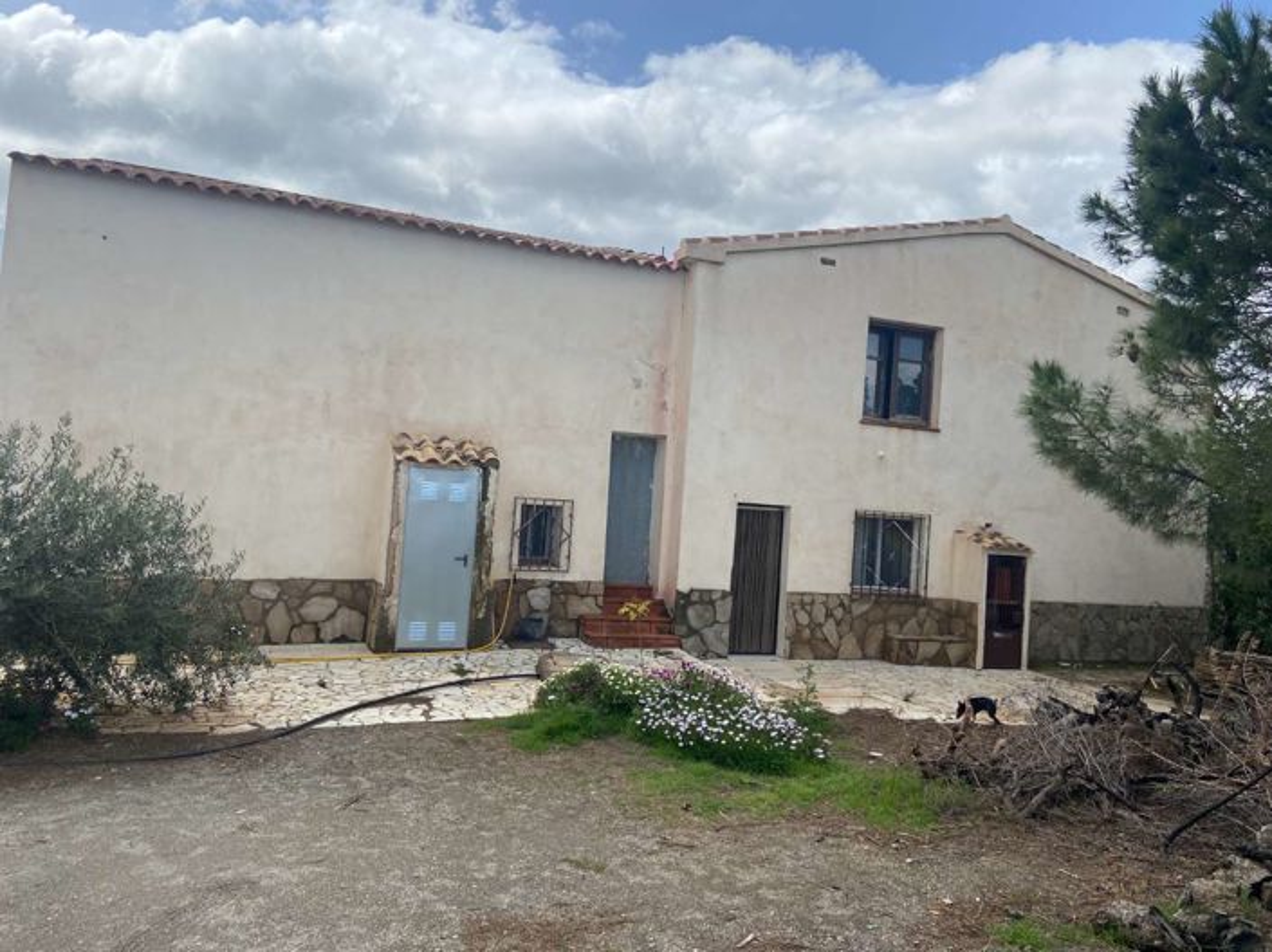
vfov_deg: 53.0
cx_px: 636
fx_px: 955
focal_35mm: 26
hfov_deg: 67.3
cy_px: 476
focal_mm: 4.25
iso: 32
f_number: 1.8
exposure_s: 1/2817
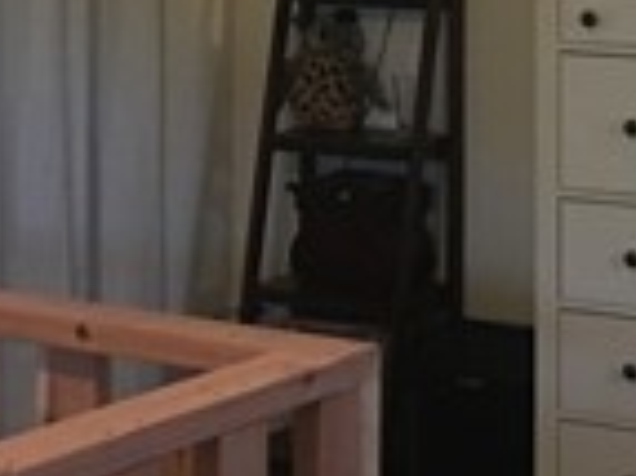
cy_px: -18
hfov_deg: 15.1
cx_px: 498
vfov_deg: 11.3
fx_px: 2386
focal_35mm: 130
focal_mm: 4.15
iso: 64
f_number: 2.2
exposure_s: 1/15
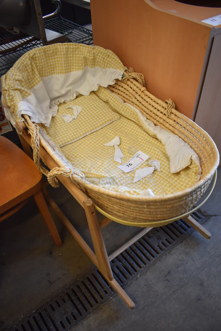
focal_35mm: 27
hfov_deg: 48.0
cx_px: 110
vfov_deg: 67.3
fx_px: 248
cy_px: 166
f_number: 3.5
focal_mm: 18
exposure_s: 1/125
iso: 900
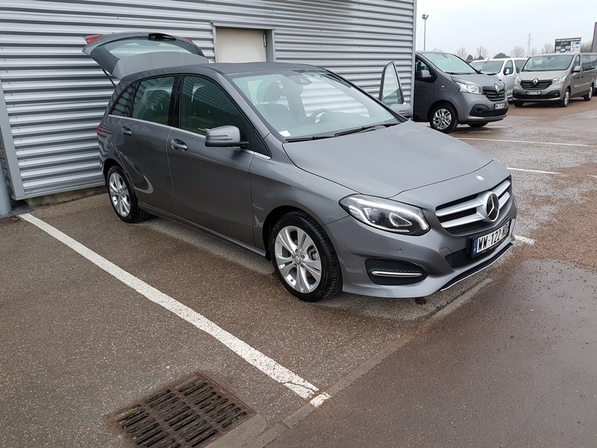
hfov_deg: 67.3
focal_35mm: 26
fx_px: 448
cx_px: 298
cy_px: 224
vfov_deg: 53.1
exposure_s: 1/100
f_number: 1.7
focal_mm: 4.2
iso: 64
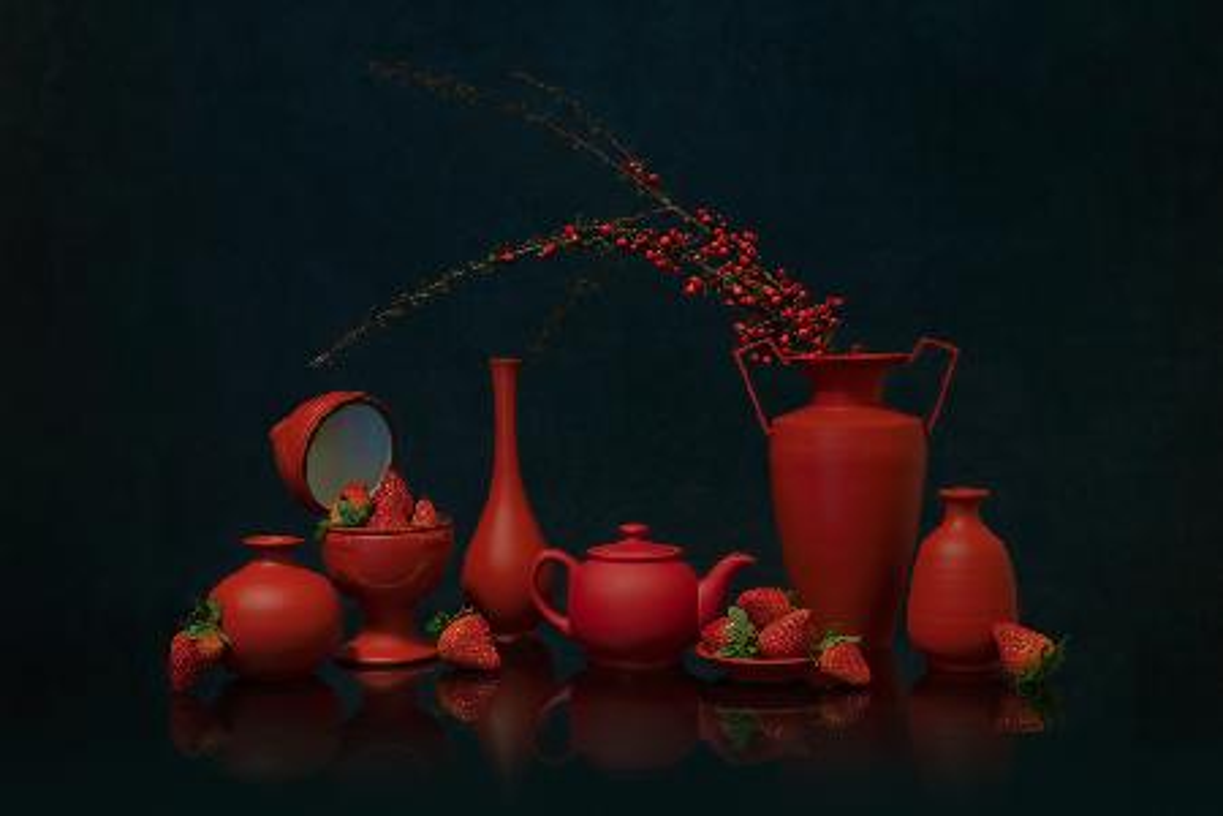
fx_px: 1834
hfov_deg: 36.9
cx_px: 612
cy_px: 408
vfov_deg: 25.1
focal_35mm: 54
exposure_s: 2.5
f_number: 11
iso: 100
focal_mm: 54
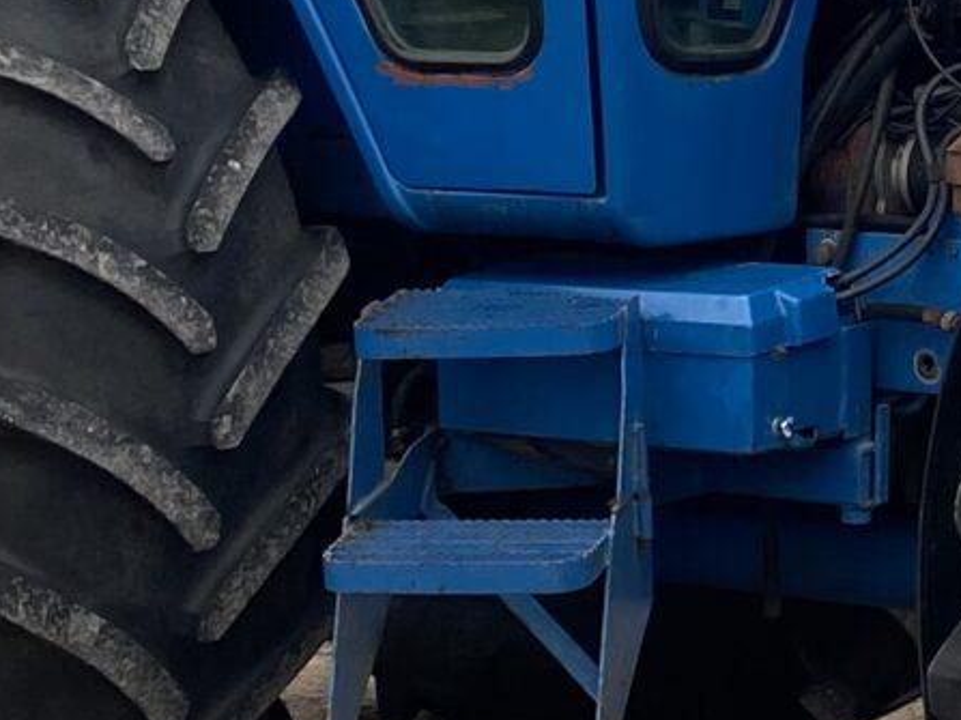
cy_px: -116
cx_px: 1249
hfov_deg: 12.8
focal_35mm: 149
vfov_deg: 9.8
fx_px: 4135
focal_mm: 4.25
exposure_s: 1/644
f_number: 1.8
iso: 32
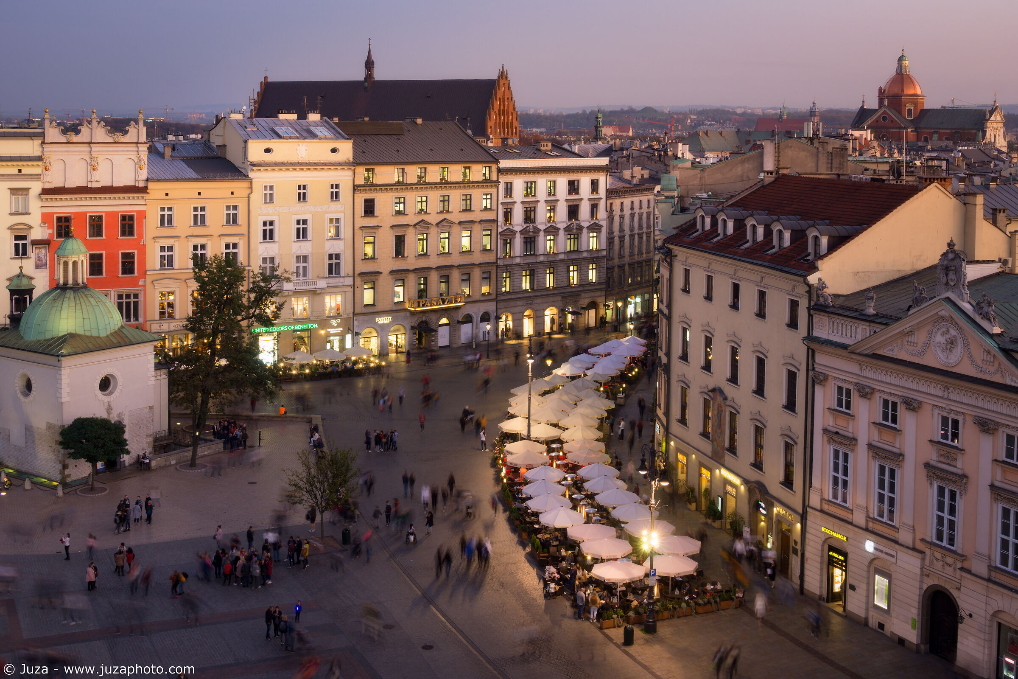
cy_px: 340
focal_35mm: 42
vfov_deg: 31.9
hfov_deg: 46.4
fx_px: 1188
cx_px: 509
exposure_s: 1.6
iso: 100
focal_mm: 28
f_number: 9
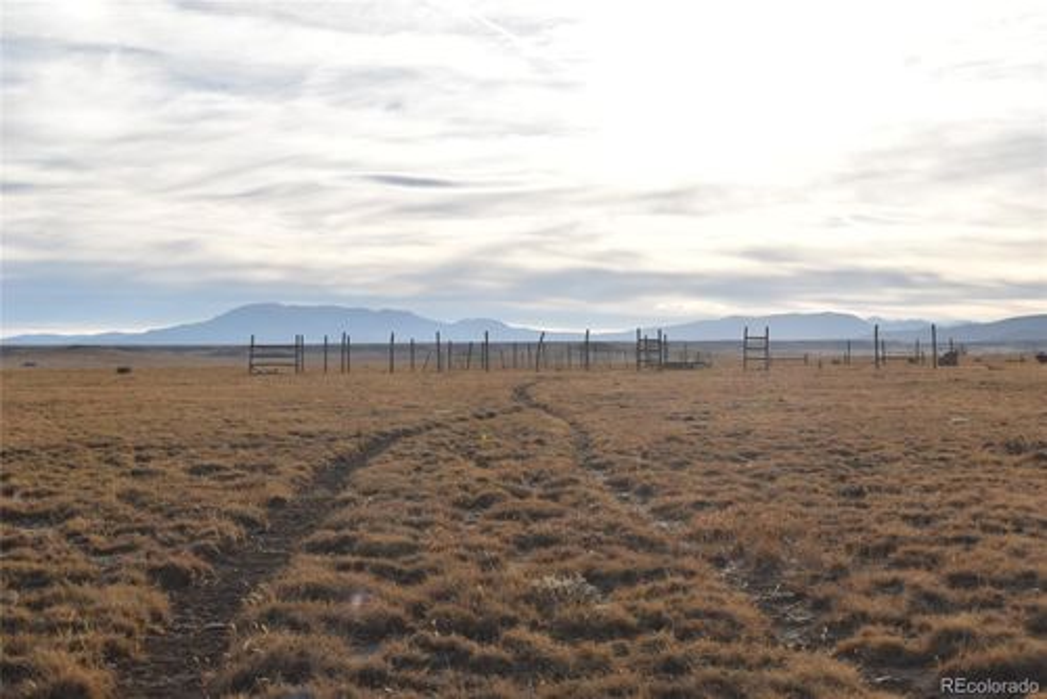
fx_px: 1571
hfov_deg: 36.9
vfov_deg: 25.1
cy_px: 350
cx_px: 524
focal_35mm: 54
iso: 100
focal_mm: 36
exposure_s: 1/320
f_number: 9
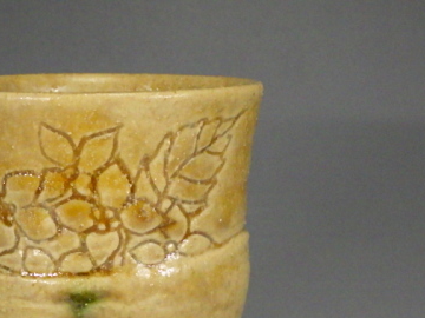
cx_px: 99
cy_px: 217
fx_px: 1682
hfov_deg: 14.3
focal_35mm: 137
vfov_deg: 10.8
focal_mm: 13.7
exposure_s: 1/80
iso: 400
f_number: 4.8
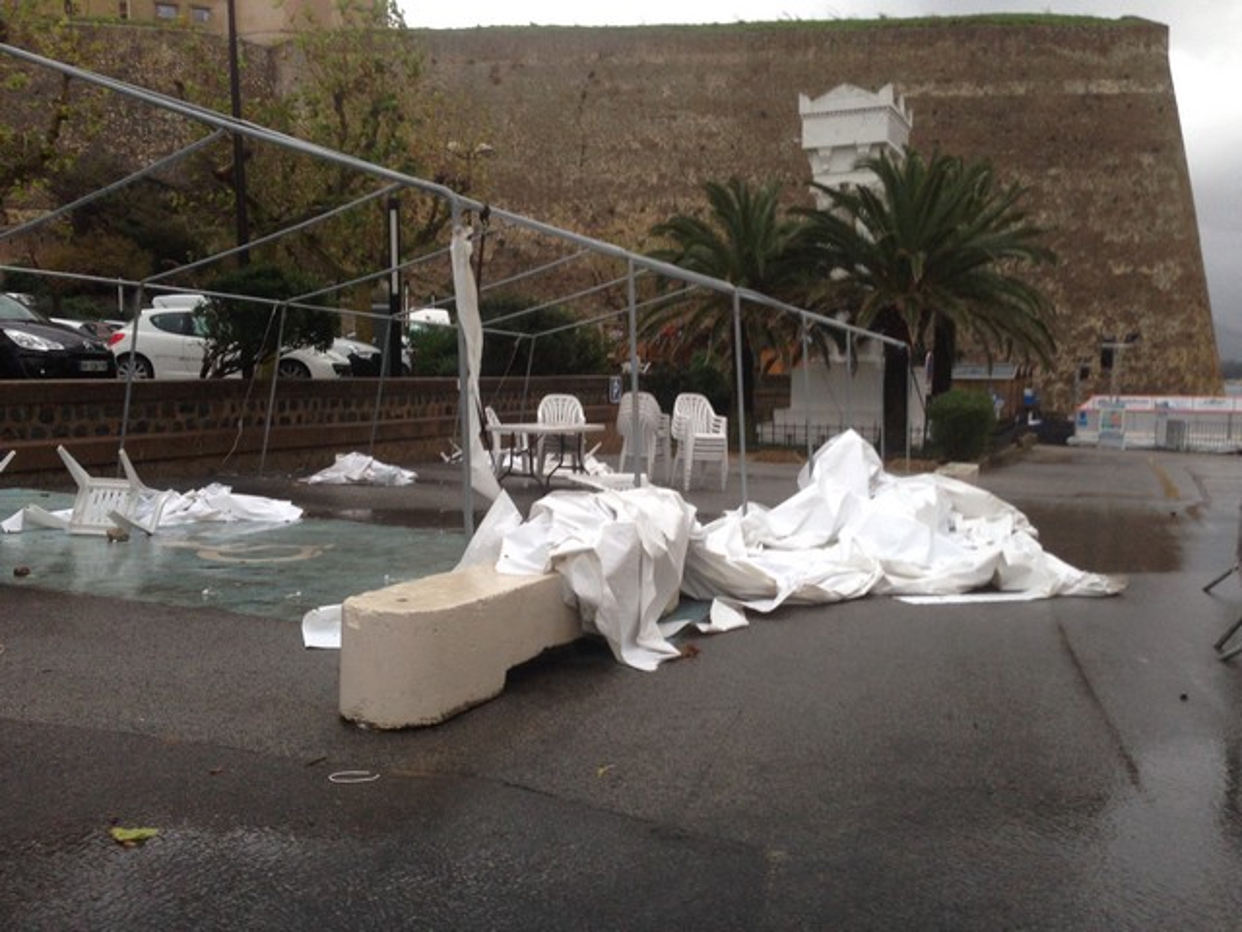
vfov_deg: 42.9
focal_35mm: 33
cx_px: 621
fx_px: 1184
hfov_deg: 55.4
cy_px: 466
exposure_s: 1/120
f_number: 2.4
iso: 80
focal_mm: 4.12
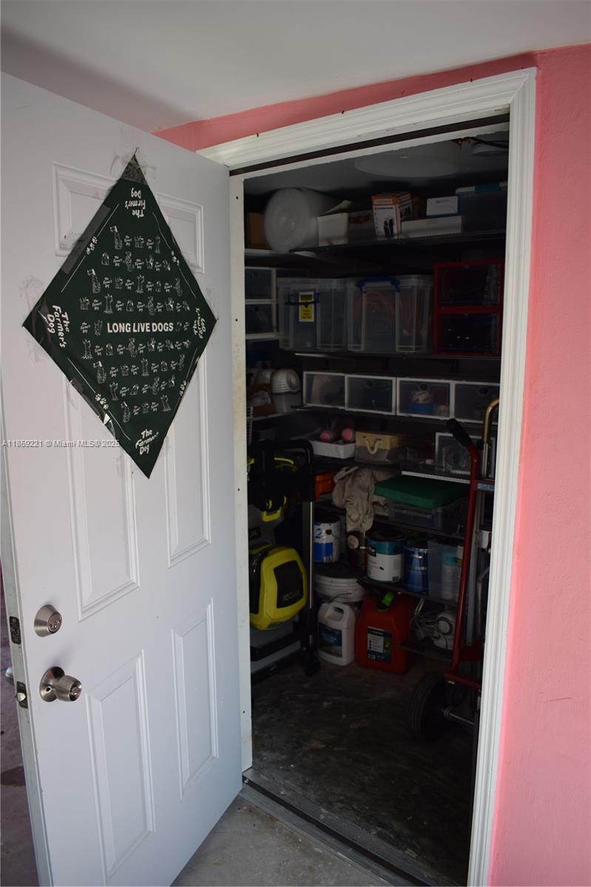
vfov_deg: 67.4
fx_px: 665
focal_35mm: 27
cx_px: 296
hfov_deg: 47.9
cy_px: 444
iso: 100
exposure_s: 1/125
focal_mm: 18
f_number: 3.5
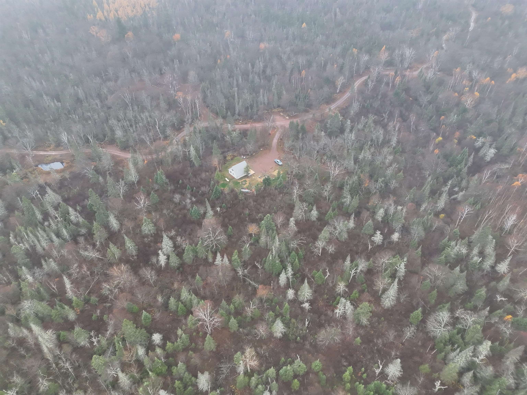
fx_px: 365
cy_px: 198
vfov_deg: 56.8
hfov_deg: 71.6
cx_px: 264
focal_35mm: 24
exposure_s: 1/640
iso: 150
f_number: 1.7
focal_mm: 6.72
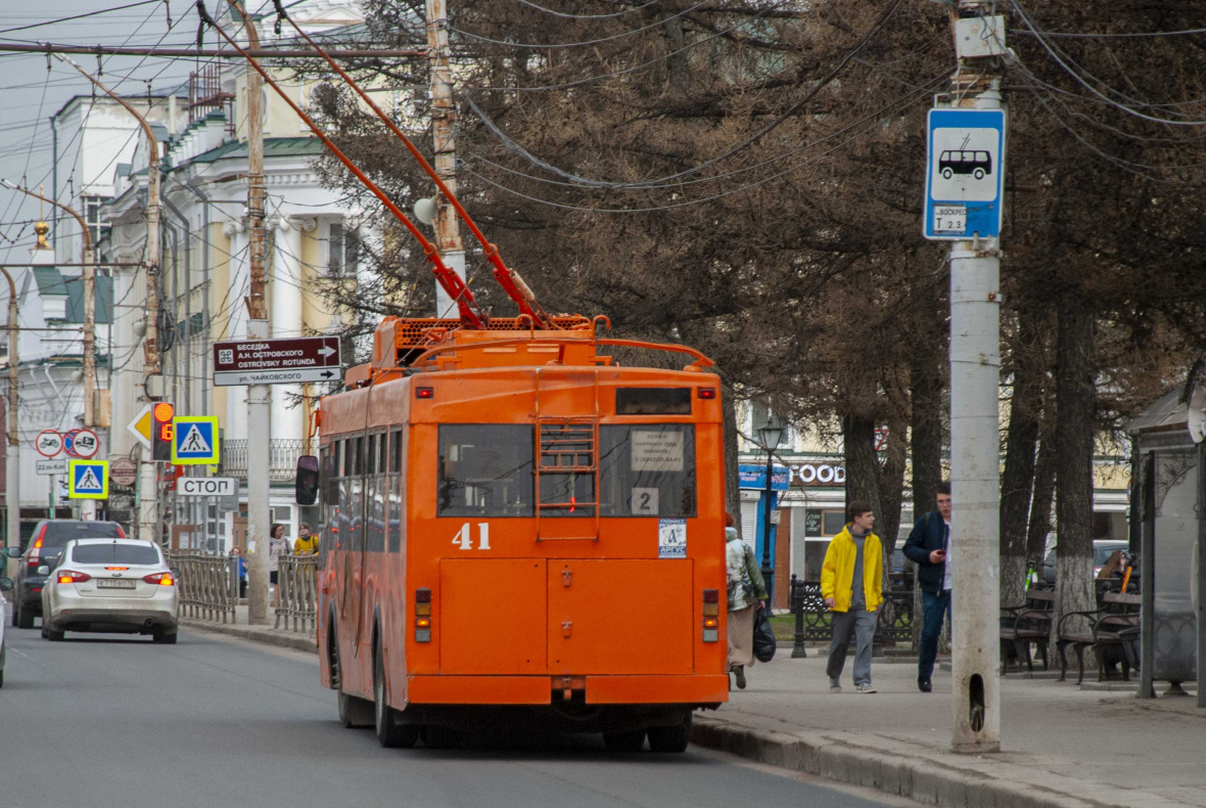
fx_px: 6928
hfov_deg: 9.9
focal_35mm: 207
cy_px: 384
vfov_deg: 6.7
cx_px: 614
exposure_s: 1/180
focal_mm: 125
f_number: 5.6
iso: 250
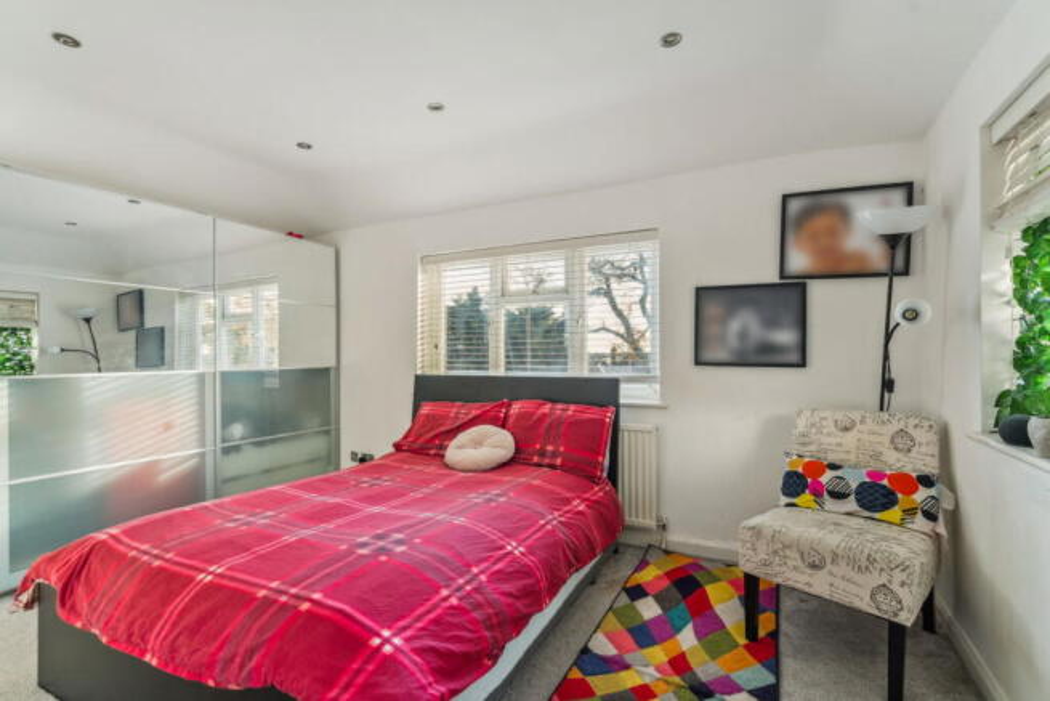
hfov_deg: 96.7
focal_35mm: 16
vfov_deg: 73.8
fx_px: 467
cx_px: 525
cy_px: 350
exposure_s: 1/50
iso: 1600
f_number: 6.3
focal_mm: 16
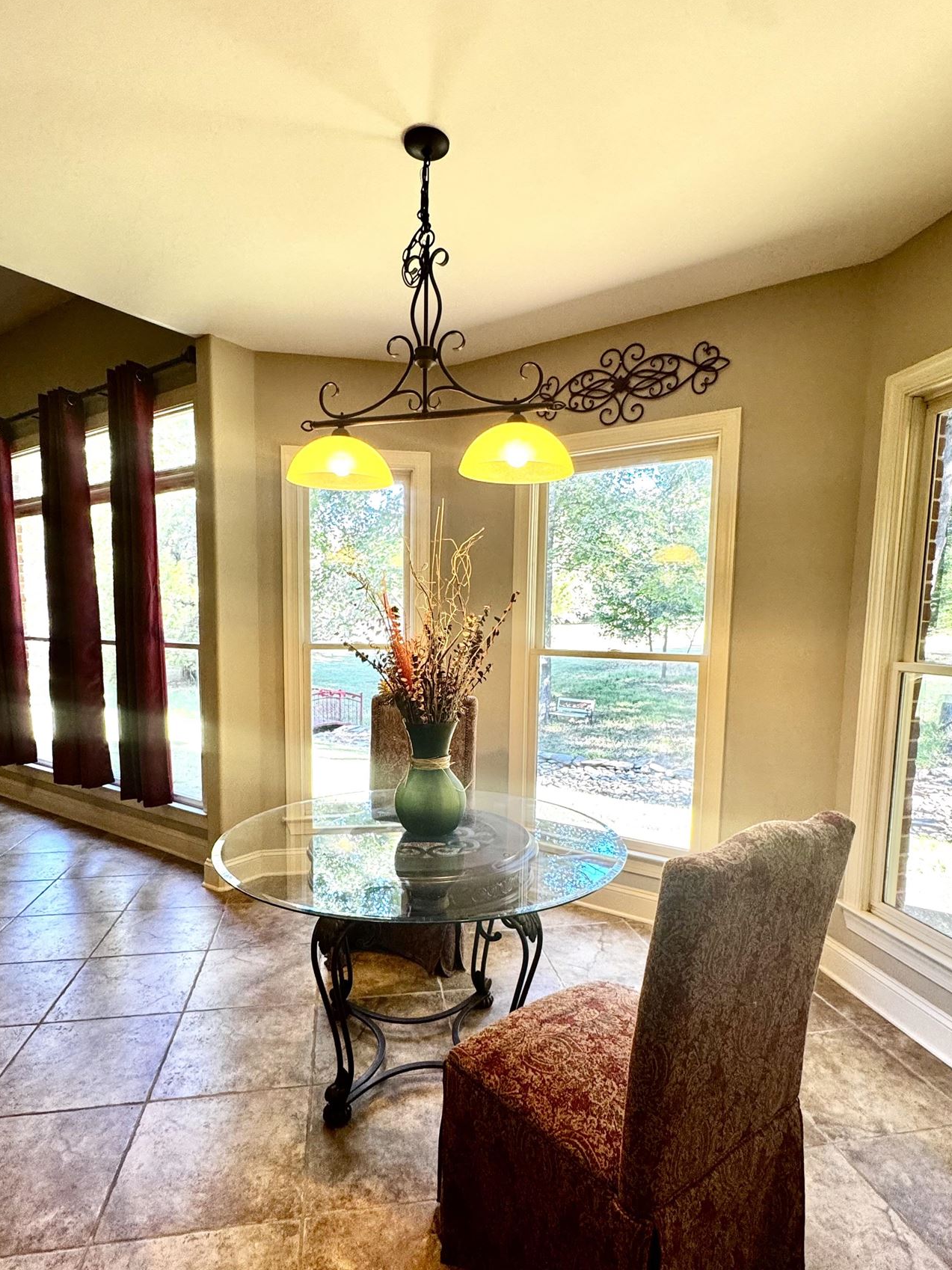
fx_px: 697
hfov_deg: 68.7
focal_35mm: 19
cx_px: 464
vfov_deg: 84.4
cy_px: 696
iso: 250
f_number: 2.2
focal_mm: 2.22
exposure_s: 1/120
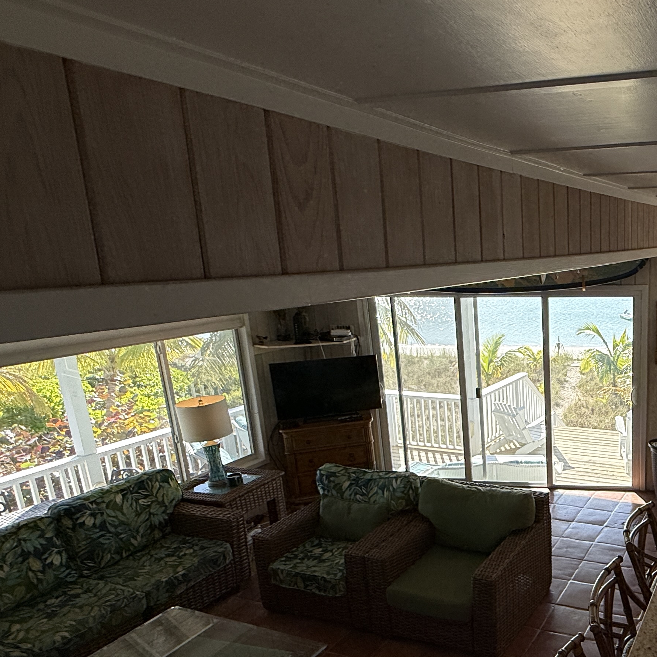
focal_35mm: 28
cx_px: 593
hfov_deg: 50.7
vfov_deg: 56.8
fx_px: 601
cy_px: 397
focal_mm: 2.22
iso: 64
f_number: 2.2
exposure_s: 1/607
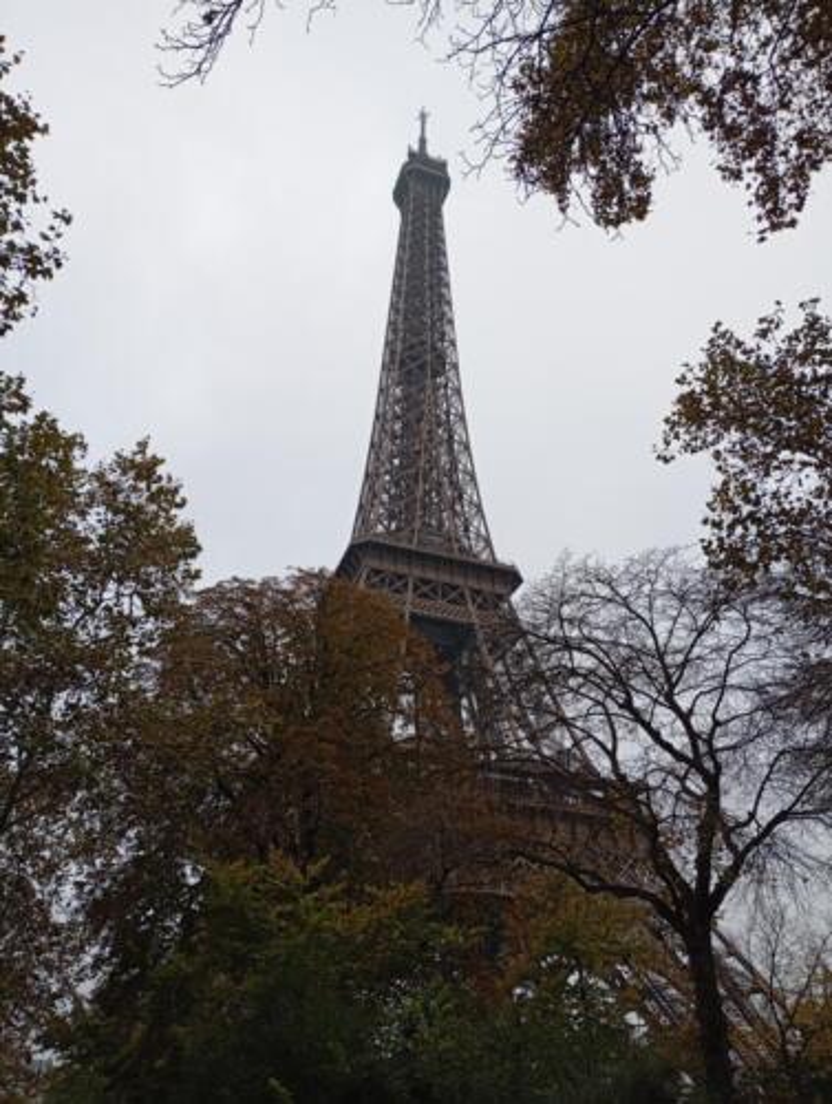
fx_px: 894
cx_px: 416
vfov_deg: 63.3
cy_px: 552
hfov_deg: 49.9
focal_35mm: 28
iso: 102
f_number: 1.8
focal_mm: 4.27
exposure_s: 1/175
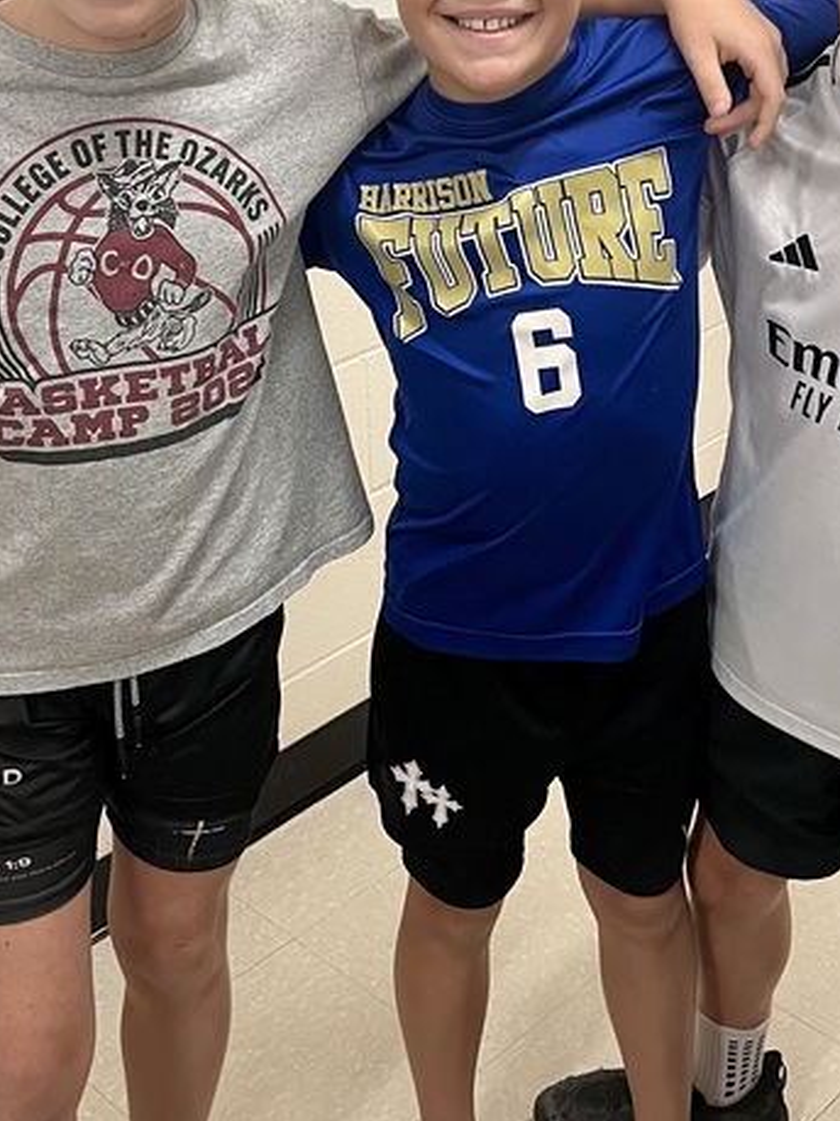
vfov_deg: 32.7
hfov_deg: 25.2
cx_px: 447
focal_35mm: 58
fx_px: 1877
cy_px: 310
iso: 200
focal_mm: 5.7
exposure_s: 1/60
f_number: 1.5
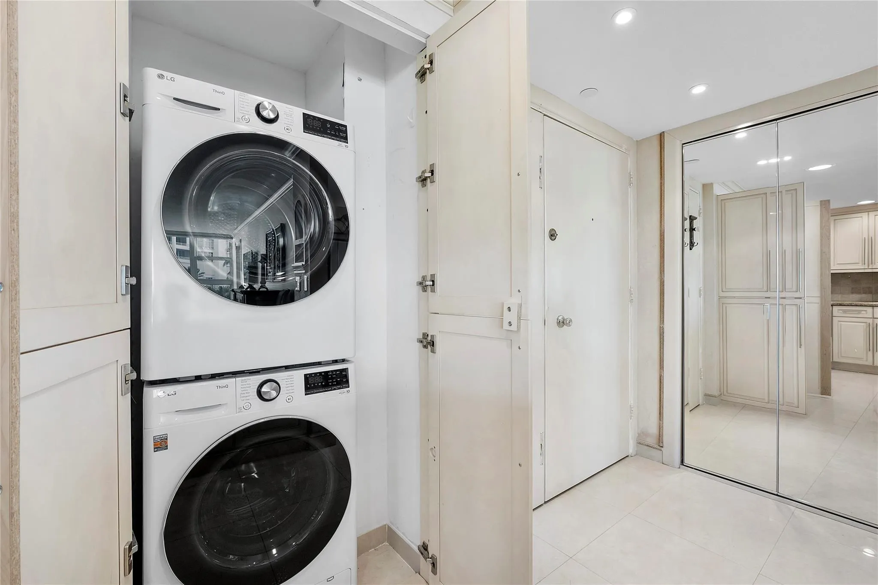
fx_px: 366
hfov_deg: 100.4
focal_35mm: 15
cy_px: 292
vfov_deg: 77.3
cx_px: 439
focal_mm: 10
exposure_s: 1/25
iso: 1000
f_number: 8
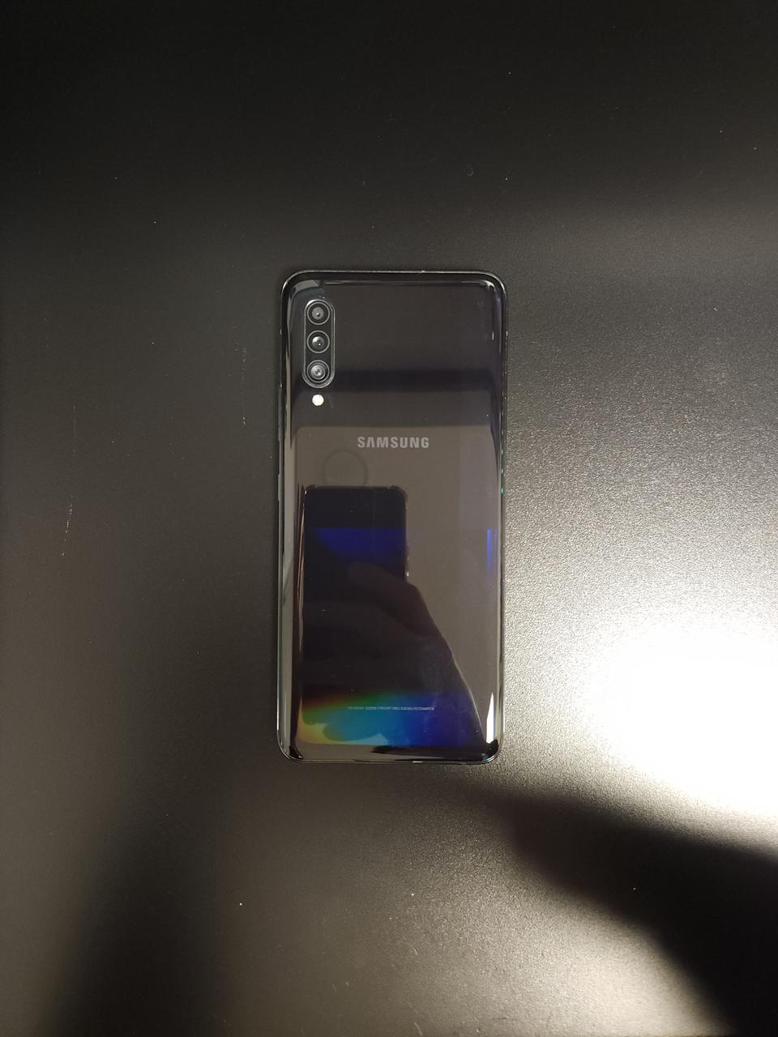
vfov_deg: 73.9
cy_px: 518
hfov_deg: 58.9
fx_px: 689
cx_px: 389
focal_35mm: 23
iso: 500
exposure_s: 1/24
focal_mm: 5.4
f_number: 1.8
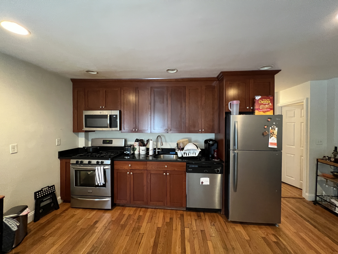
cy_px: 127
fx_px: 127
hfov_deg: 106.2
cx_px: 169
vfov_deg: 89.9
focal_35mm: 13
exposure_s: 1/40
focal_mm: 1.57
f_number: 1.8
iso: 800
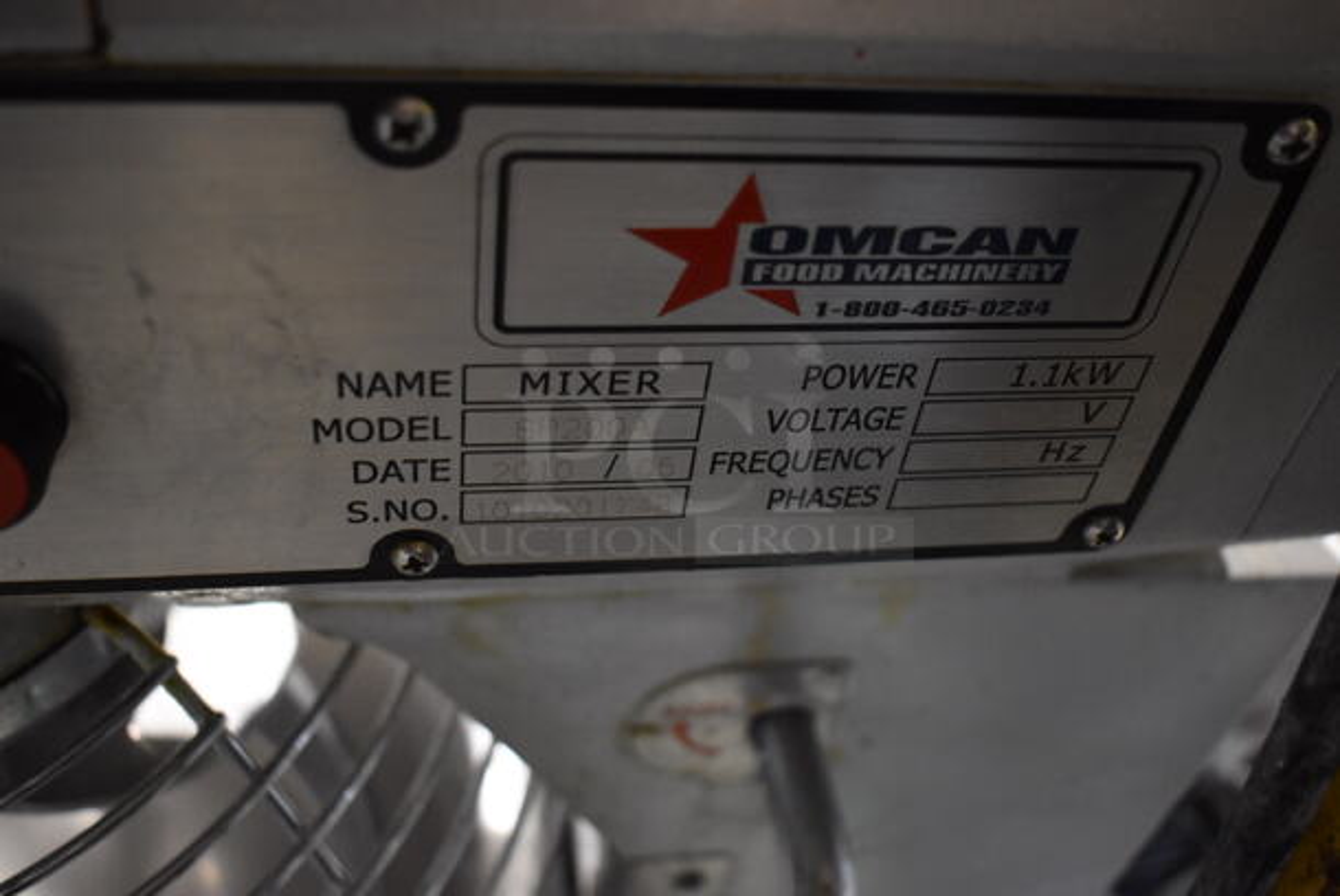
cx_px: 670
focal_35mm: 39
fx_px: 1453
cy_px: 448
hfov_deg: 49.5
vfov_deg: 34.3
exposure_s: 1/20
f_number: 4
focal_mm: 26
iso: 3200
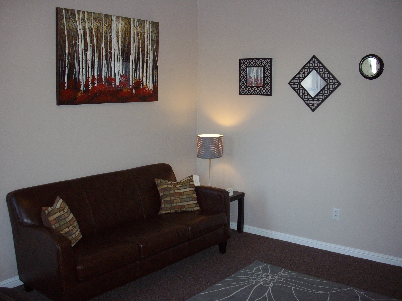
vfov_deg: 38.7
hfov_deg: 50.1
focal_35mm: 37
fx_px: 430
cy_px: 150
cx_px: 201
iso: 161
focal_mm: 6.2
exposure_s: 1/50
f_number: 2.8
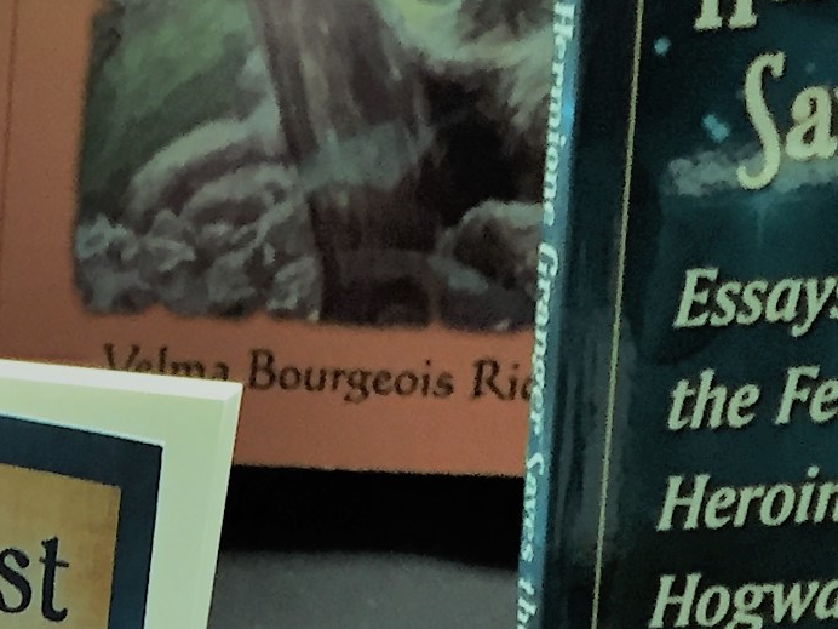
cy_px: 1211
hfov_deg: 15.3
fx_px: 2881
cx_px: -427
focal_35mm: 119
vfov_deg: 11.4
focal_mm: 4.15
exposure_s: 1/30
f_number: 2.2
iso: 80
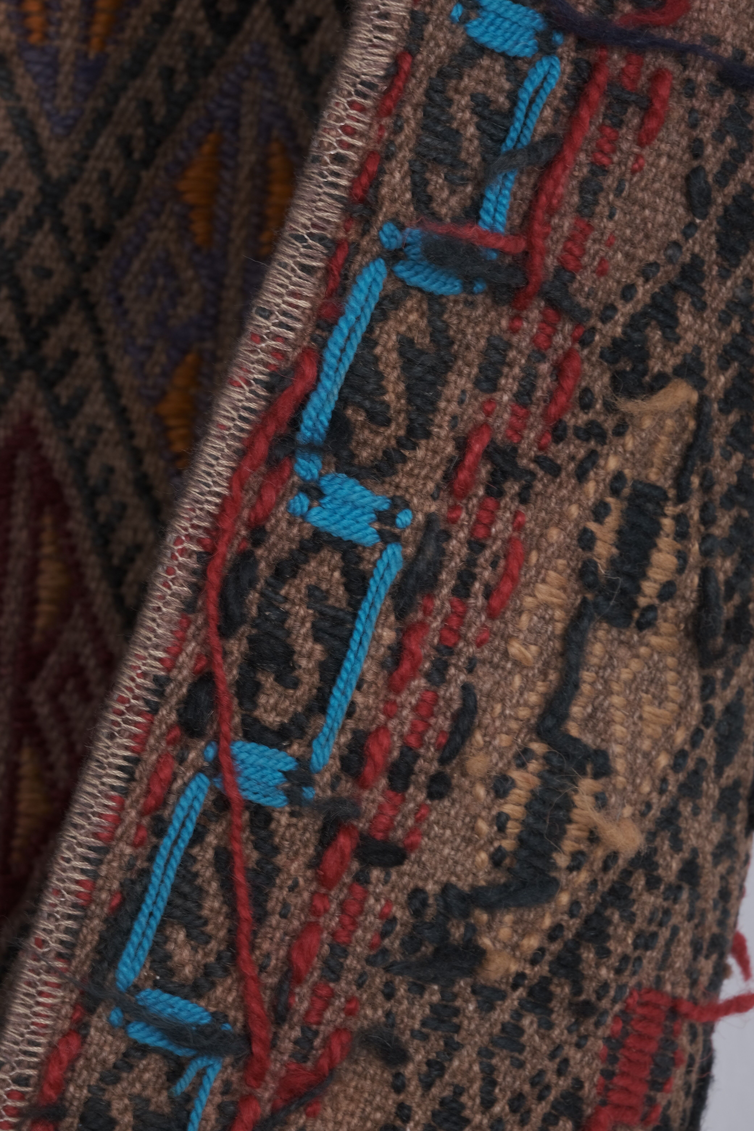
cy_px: 566
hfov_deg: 11.4
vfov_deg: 17.1
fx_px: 3770
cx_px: 377
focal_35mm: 120
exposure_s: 1/160
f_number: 13
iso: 160
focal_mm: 80
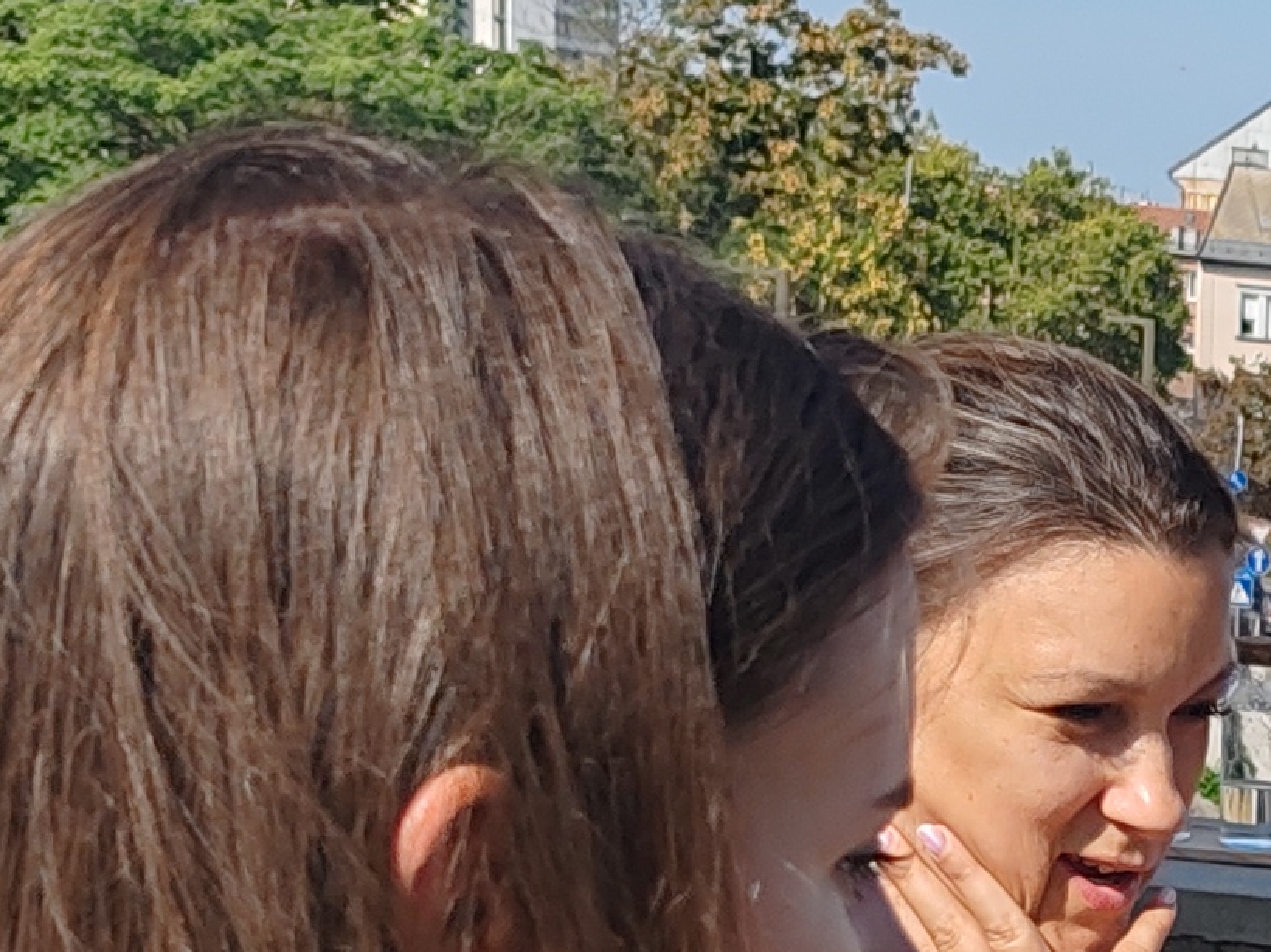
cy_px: 1613
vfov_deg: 10.5
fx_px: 4919
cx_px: 2356
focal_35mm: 134
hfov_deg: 13.2
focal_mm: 6.12
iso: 50
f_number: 1.9
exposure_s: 1/790
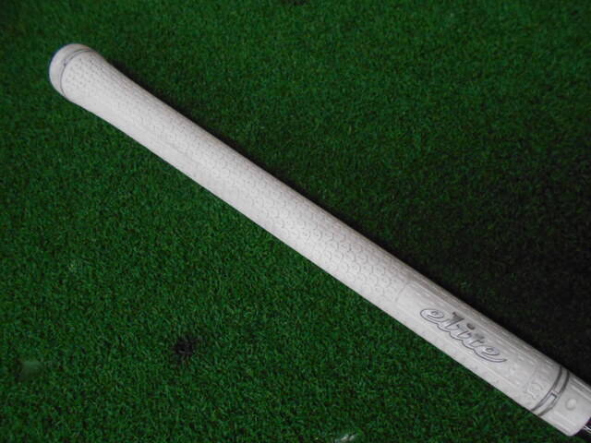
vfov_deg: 53.1
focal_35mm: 26
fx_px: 444
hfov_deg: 67.3
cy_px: 222
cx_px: 296
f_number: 3.2
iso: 800
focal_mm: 4.6
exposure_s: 1/125
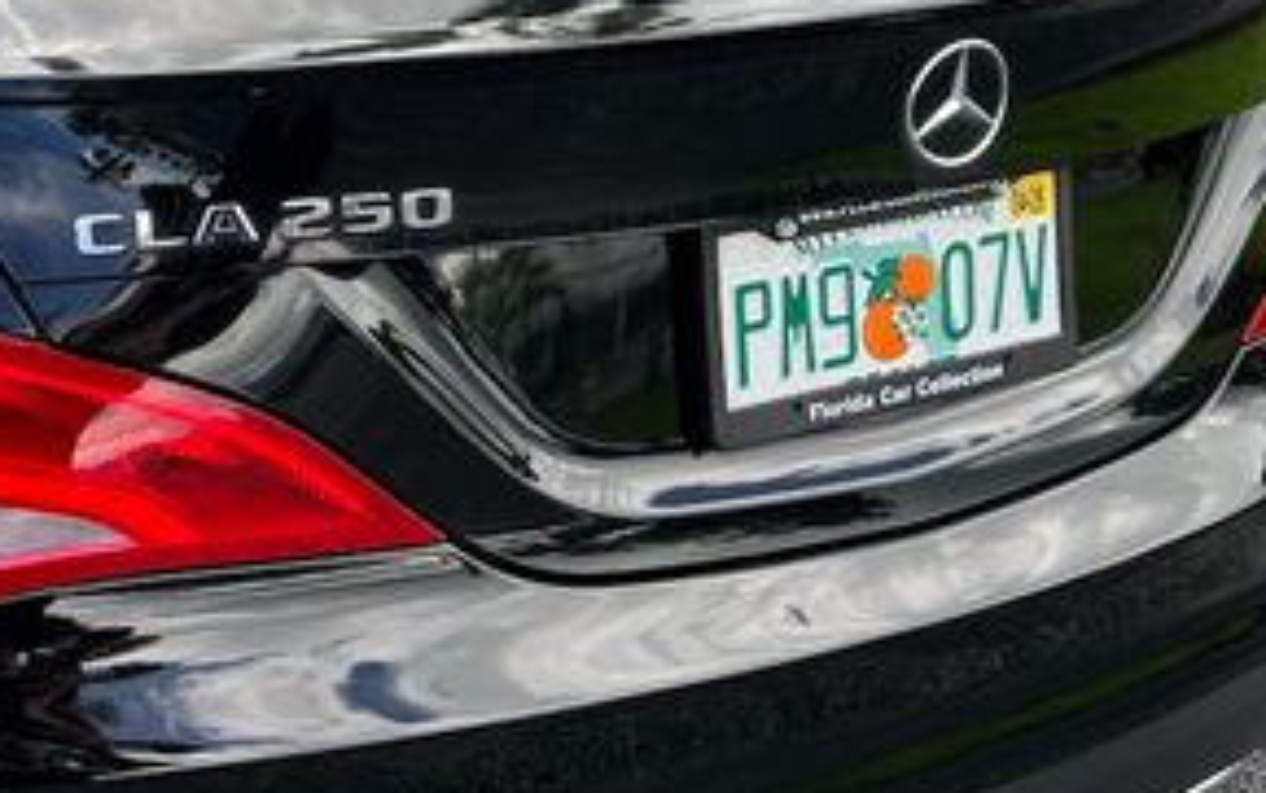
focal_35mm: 61
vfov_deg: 21.2
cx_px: 394
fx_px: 2106
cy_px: 219
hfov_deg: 33.1
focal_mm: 5.7
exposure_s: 1/666
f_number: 1.5
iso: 50
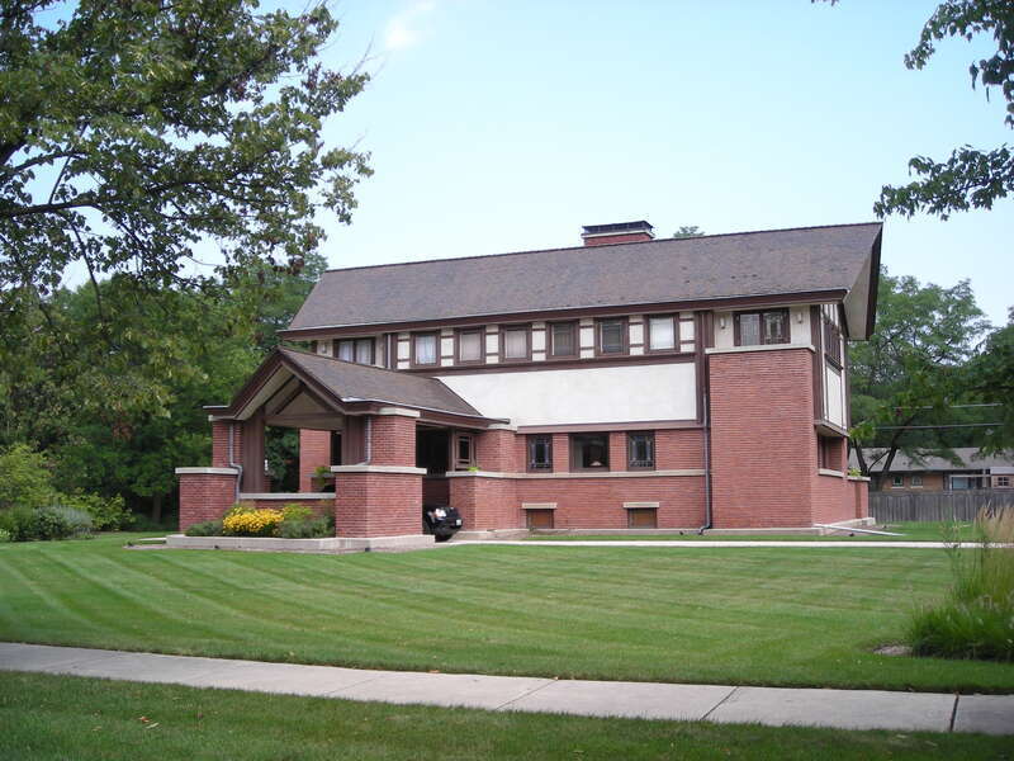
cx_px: 507
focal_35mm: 38
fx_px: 1113
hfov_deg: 49.0
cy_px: 380
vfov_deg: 37.7
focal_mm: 6.3
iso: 50
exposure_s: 1/251
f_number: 3.2
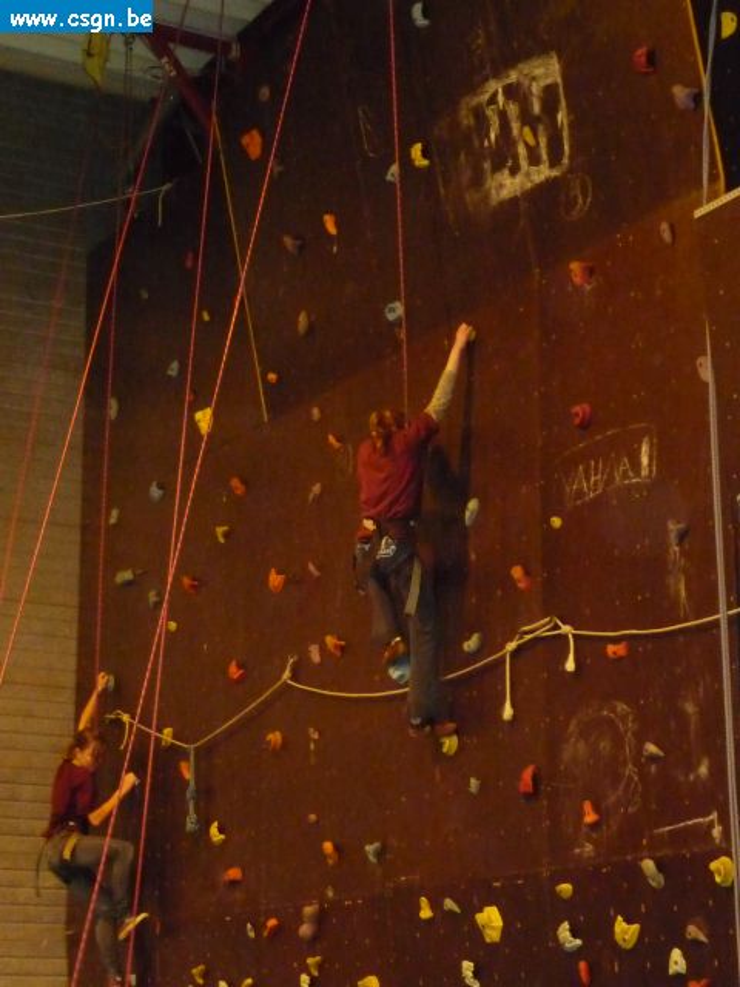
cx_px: 370
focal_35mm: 79
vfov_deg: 24.7
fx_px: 2252
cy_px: 494
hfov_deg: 18.7
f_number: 4.4
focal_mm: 9.8
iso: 1000
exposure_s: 1/30
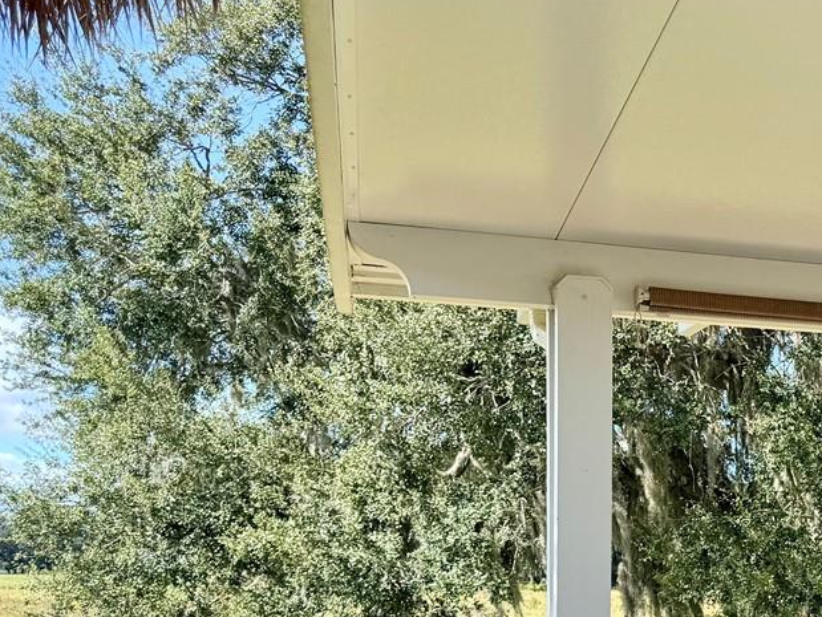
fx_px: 1473
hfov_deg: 28.1
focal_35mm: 62
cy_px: 590
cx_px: 928
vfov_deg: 22.9
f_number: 1.78
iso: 100
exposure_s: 1/2232
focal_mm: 6.76
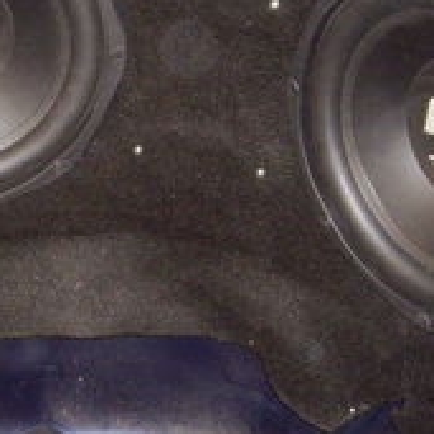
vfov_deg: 13.8
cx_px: -5
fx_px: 1787
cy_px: 157
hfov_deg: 13.6
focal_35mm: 126
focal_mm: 6.2
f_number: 2.7
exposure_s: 1/15
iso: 200
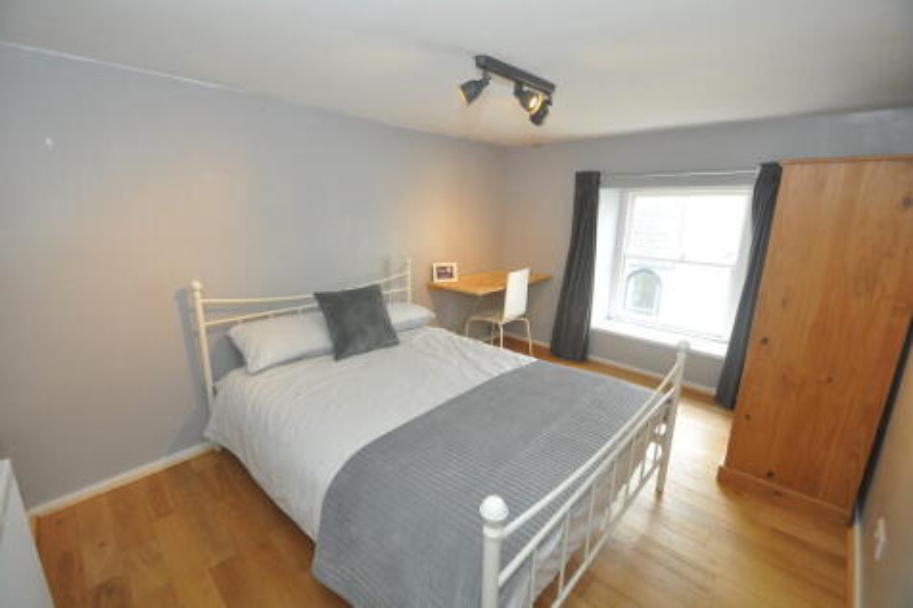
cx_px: 456
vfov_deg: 77.3
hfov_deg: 100.4
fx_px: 380
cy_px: 304
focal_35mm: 15
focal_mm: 10
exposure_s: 1/60
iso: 640
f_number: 4
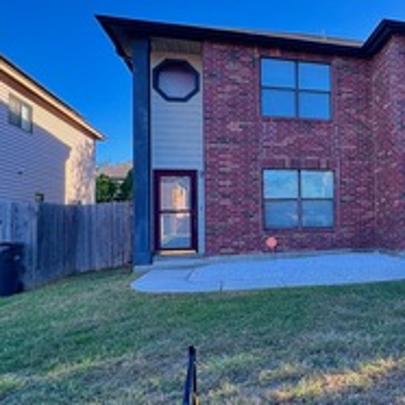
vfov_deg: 51.1
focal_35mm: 32
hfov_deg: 45.9
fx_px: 424
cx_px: 370
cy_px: 202
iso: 40
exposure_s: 1/303
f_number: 2.2
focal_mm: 2.22
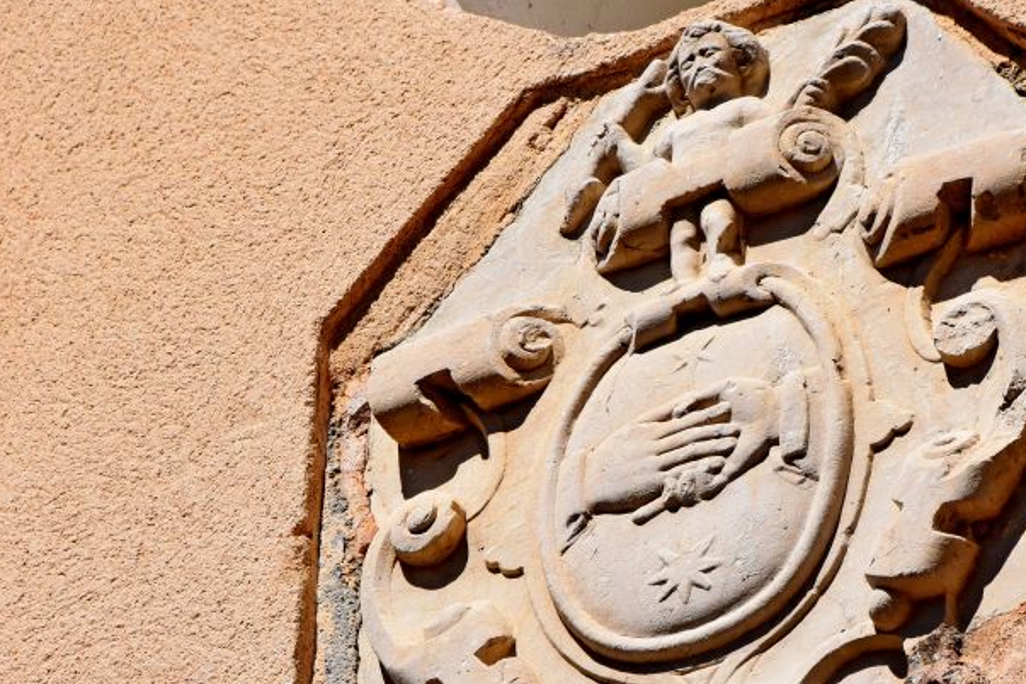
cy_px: 439
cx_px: 682
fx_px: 12340
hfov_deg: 4.8
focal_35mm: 433
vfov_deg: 3.2
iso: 1000
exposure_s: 1/2000
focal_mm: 170
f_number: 11
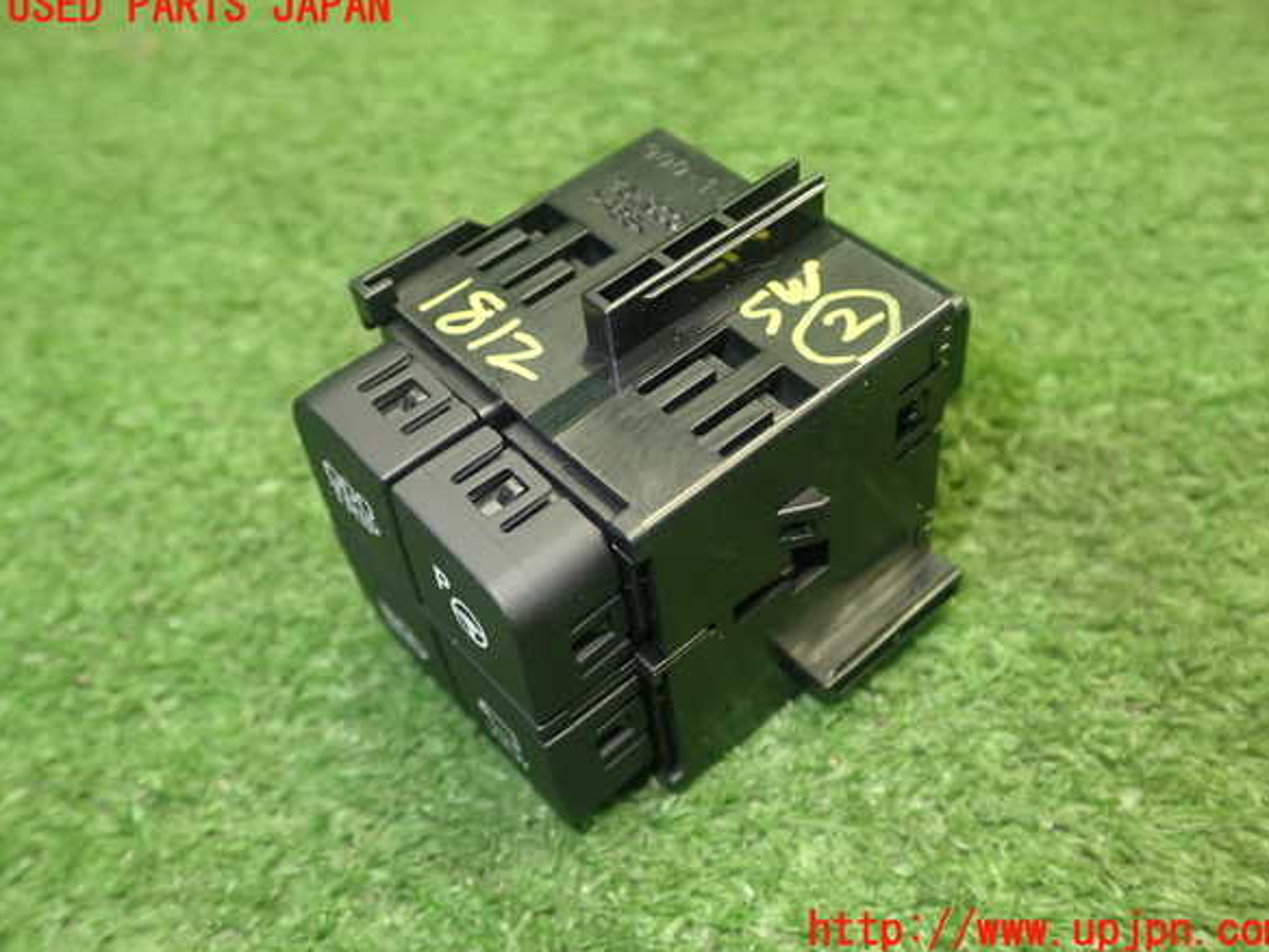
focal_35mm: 37
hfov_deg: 50.1
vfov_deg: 38.7
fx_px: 1356
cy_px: 469
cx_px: 648
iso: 320
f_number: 2.5
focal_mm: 6.37
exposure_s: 1/40
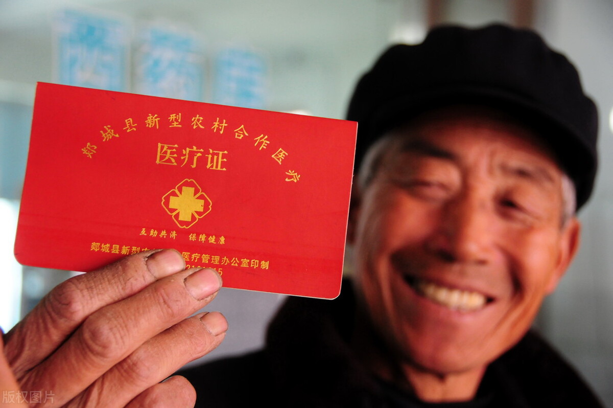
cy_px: 204
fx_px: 1276
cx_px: 306
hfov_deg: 27.0
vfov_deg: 18.2
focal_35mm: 75
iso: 800
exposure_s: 1/25
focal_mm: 50
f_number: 4.8
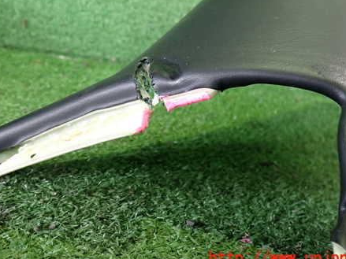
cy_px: 91
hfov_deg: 45.7
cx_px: 151
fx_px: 410
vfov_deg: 34.9
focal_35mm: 41
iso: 400
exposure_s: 1/30
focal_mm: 5.4
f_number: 2.3
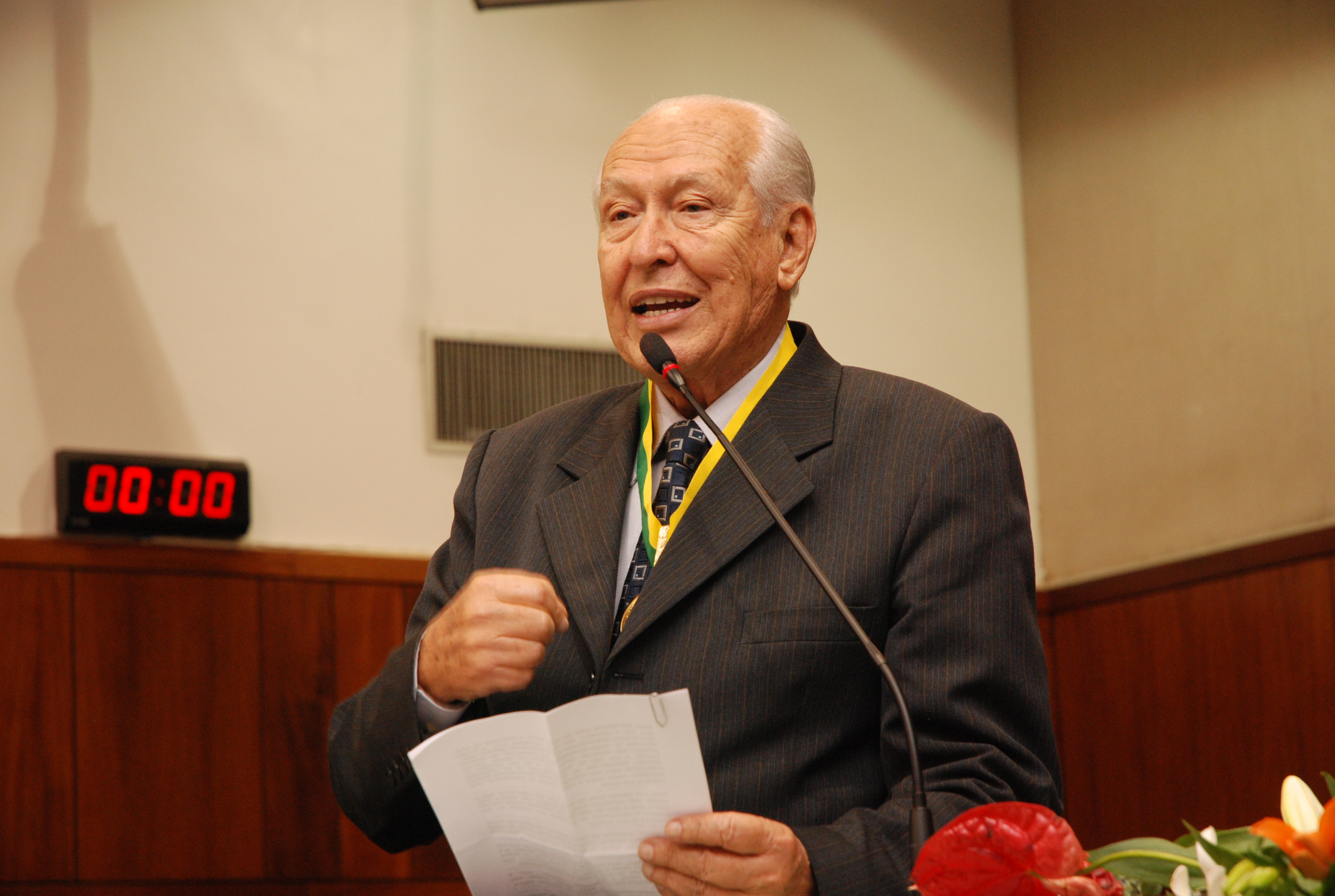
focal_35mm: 105
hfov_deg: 19.4
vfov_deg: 13.1
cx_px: 668
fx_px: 3902
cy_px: 448
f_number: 4.5
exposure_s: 1/60
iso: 800
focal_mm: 70
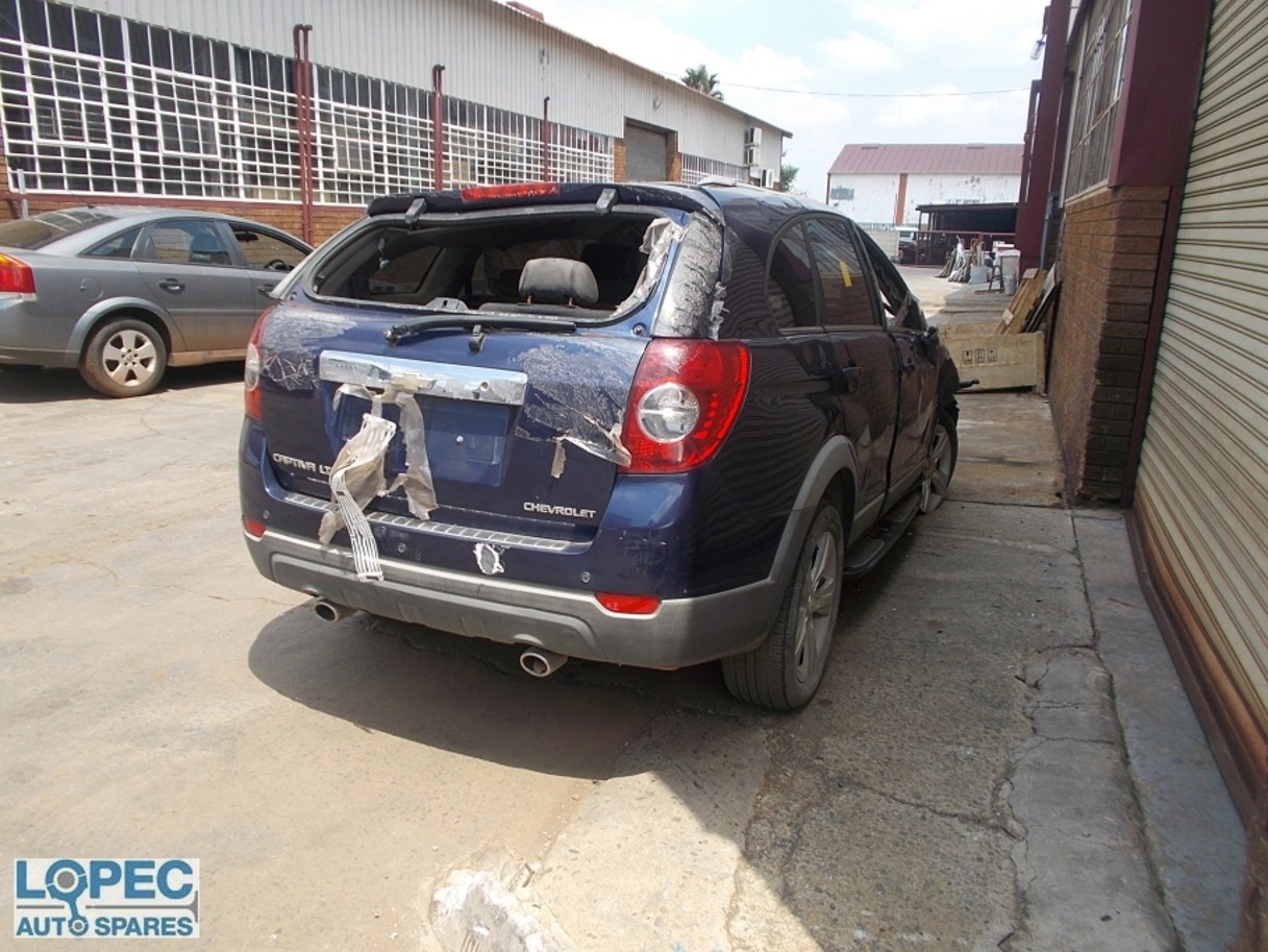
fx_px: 952
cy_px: 476
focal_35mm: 26
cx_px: 634
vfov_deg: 53.1
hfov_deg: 67.3
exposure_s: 1/500
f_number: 3.2
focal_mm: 4.6
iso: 80
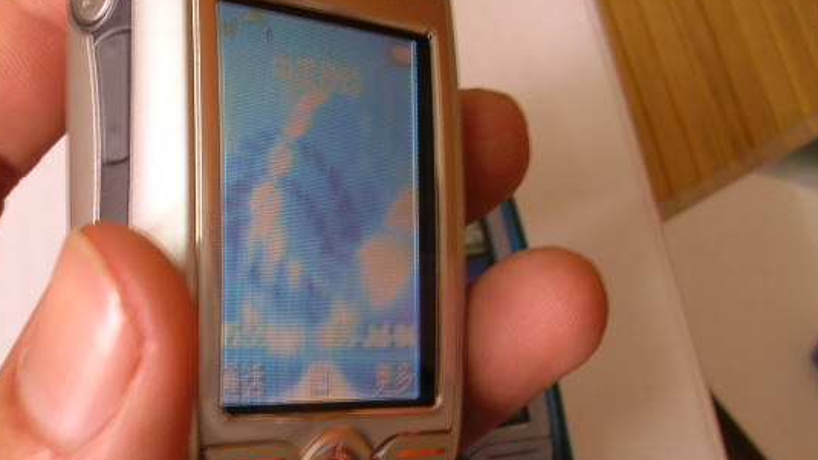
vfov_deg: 16.3
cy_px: 422
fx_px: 1583
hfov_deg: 28.6
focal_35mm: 73
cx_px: 225
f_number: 2.8
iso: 50
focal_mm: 5.8
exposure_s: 1/6.9
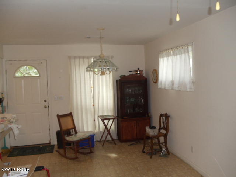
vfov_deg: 32.9
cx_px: 118
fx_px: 300
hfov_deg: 42.9
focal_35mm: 44
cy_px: 88
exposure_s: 1/30
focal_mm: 6
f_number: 3.5
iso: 200
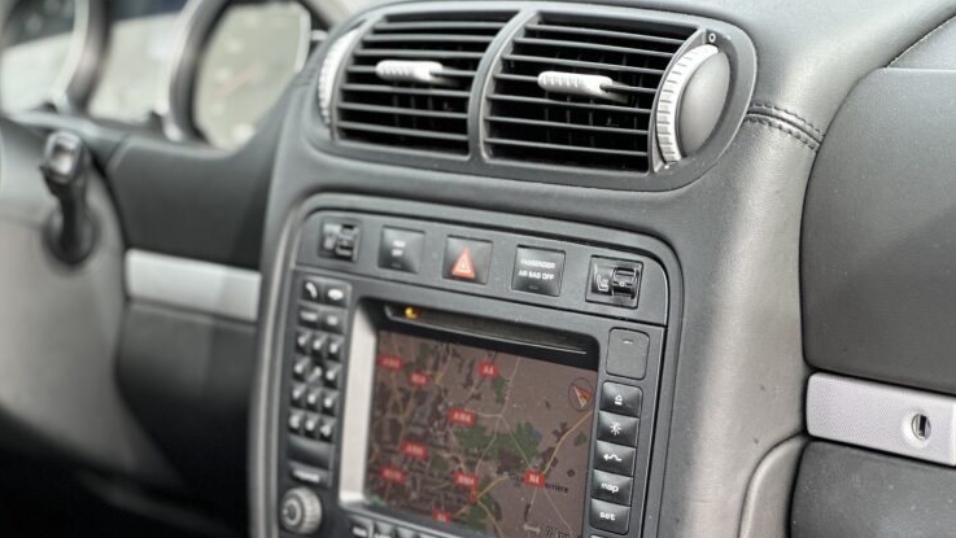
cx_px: 494
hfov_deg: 23.4
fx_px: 2307
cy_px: 360
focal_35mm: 91
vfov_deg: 13.3
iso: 160
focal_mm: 9
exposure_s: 1/121
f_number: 2.8
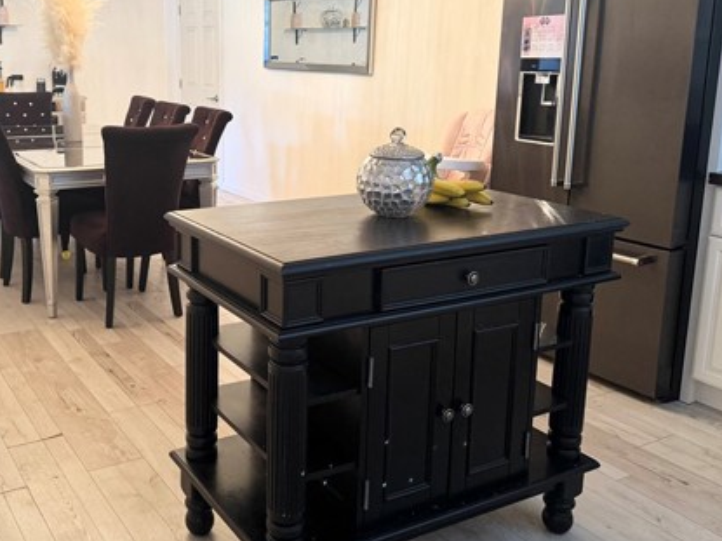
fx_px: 772
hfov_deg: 49.3
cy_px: 195
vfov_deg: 38.3
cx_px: 240
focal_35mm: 37
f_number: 1.78
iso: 250
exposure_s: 1/60
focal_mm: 6.76
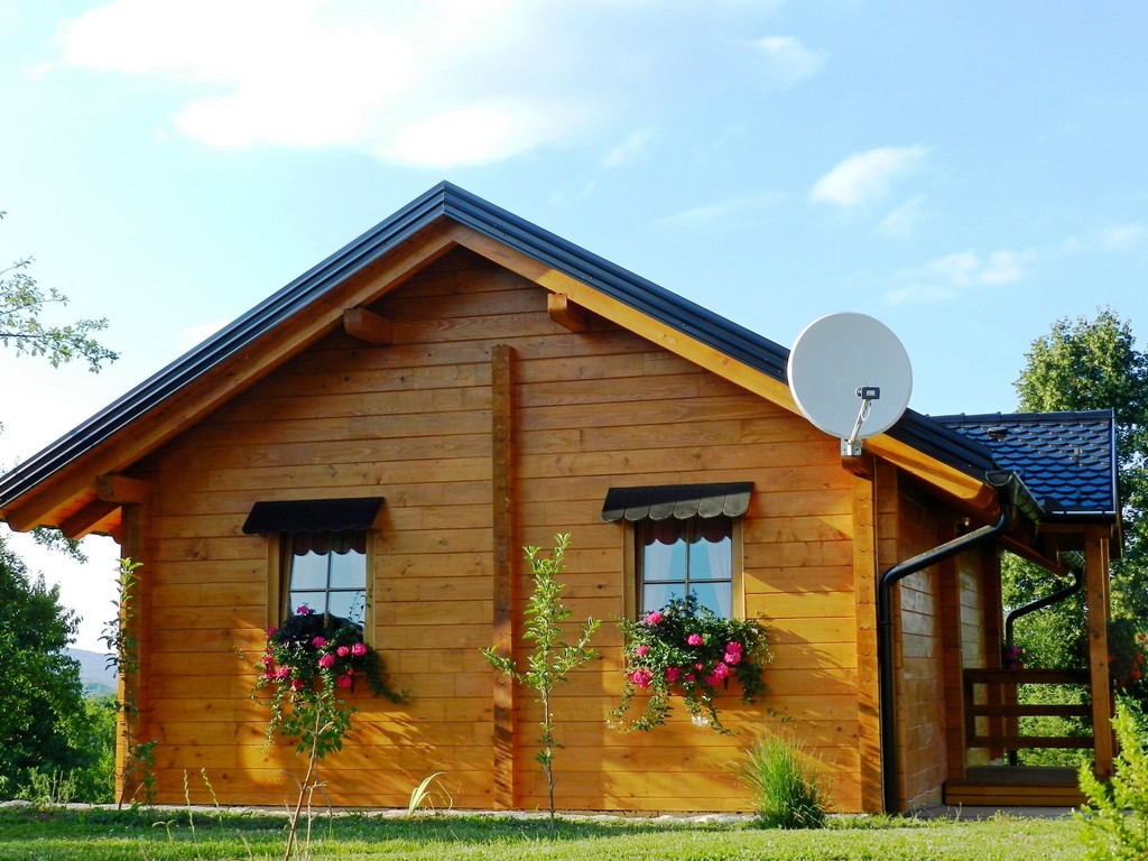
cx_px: 574
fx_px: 1758
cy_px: 430
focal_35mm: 53
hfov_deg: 36.2
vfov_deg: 27.5
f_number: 4.4
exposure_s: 1/400
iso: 160
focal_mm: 9.4
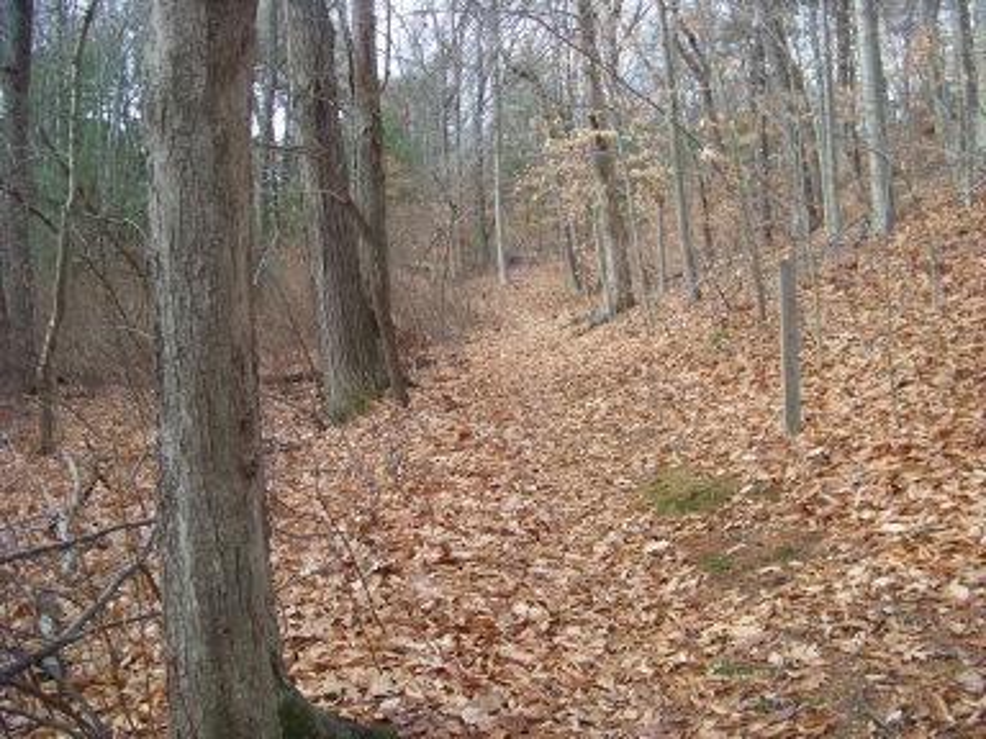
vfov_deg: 39.7
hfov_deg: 51.4
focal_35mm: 36
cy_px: 370
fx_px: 1025
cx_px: 493
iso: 65
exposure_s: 1/160
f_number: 2.8
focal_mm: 5.85
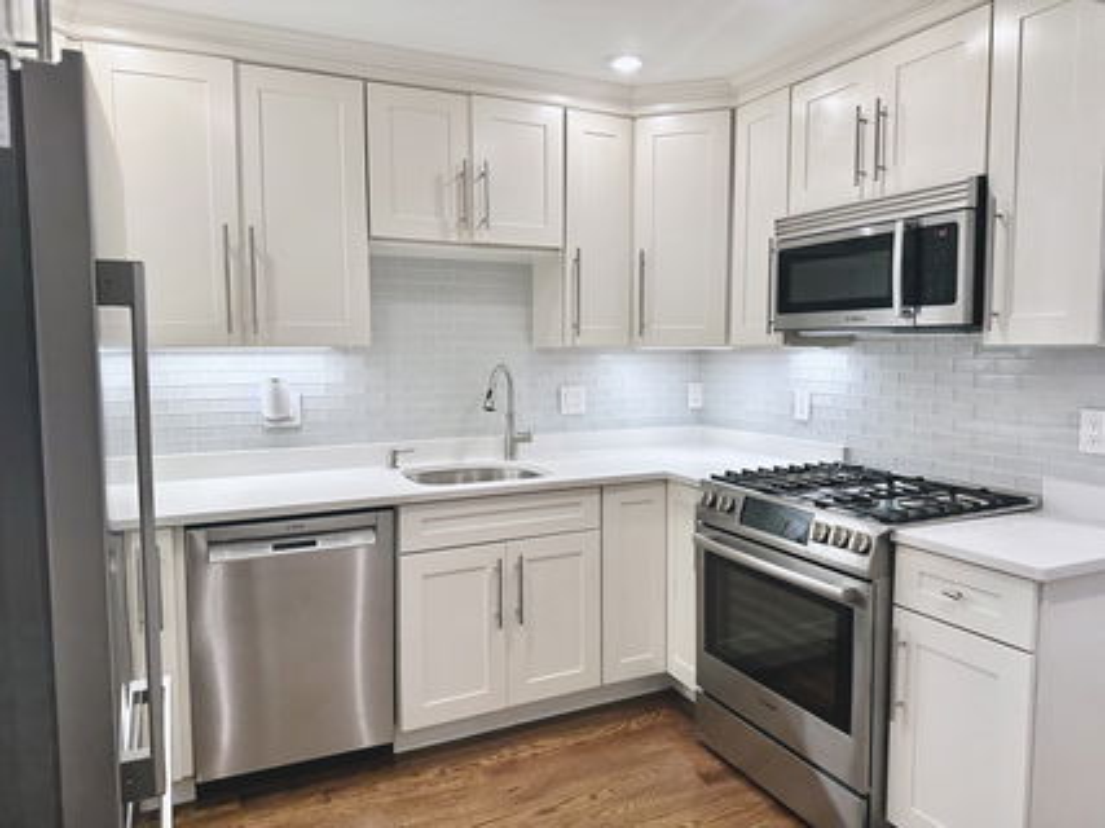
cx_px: 552
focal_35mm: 24
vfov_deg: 56.8
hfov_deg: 71.6
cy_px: 414
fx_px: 766
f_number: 1.78
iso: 64
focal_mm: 6.86
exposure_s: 1/120
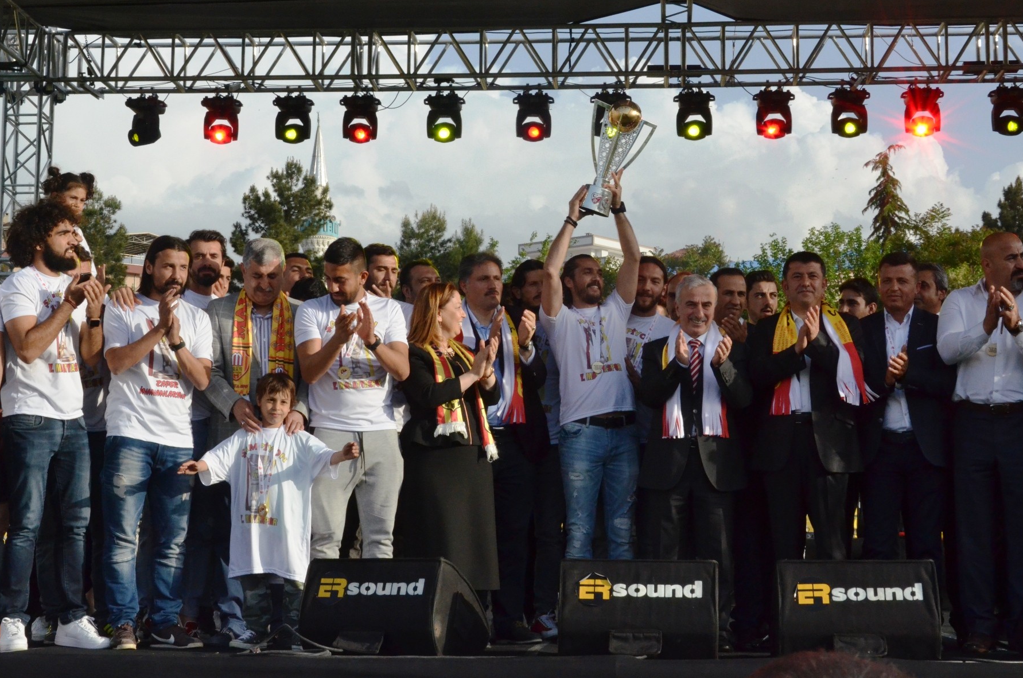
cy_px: 325
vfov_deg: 21.5
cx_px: 550
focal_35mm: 63
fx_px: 1787
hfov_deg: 31.9
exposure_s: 1/1000
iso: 2000
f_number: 16
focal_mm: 38
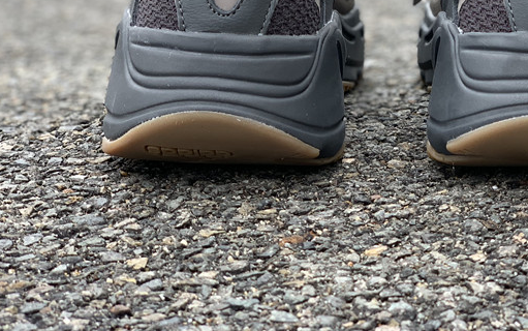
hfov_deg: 21.3
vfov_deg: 13.3
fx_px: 1397
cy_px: -6
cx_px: 385
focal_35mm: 97
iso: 32
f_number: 2.4
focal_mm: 6
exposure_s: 1/122
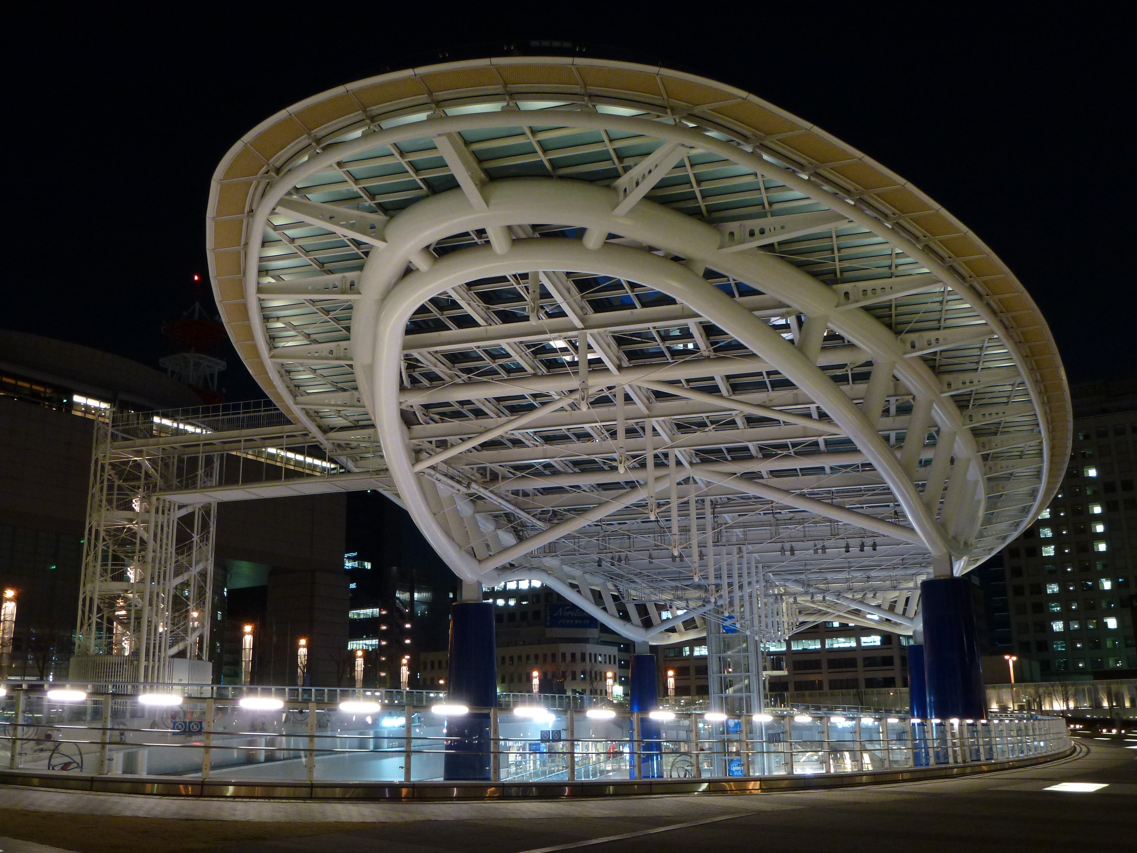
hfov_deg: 55.4
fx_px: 1084
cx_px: 568
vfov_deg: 42.9
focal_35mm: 33
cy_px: 426
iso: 200
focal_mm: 5.9
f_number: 3.6
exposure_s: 1/2
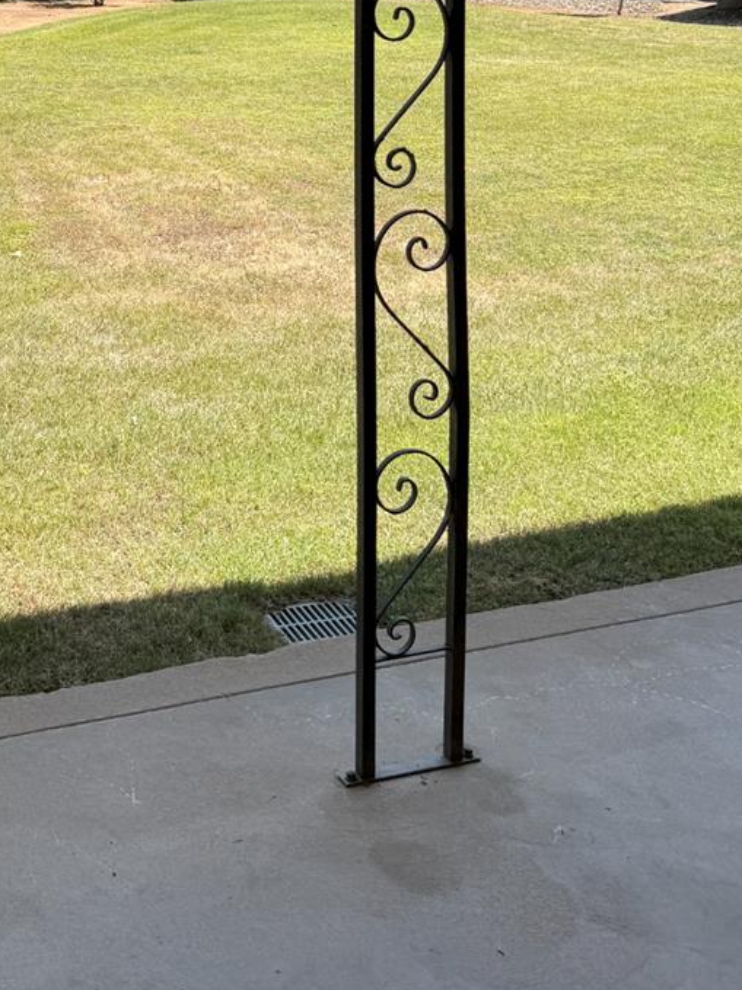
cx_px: 63
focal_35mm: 53
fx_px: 1515
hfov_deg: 26.5
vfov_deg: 32.9
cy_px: -26
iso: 80
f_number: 1.78
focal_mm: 6.76
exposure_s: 1/1949
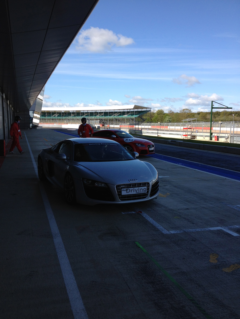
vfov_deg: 52.6
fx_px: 324
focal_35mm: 35
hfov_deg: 40.7
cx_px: 120
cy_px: 160
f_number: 2.4
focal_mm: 4.28
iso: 64
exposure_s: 1/1175
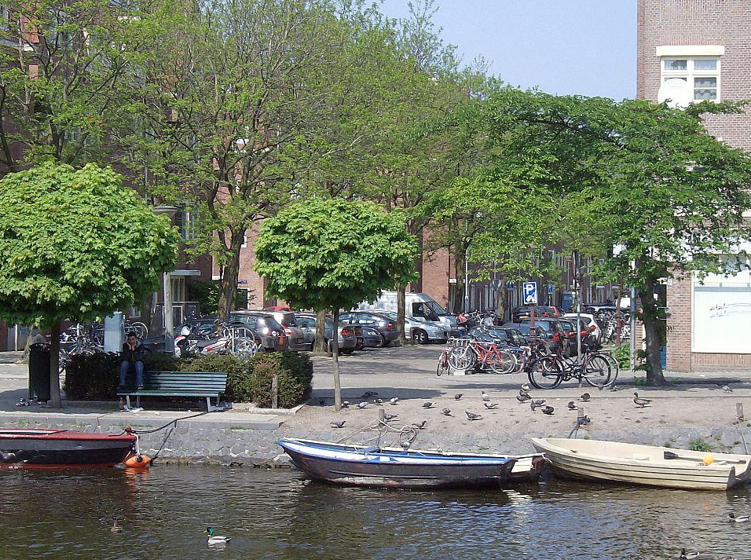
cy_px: 264
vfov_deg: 16.2
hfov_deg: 21.6
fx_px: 1970
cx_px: 354
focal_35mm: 91
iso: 100
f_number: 6.9
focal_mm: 14.1
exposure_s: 1/250
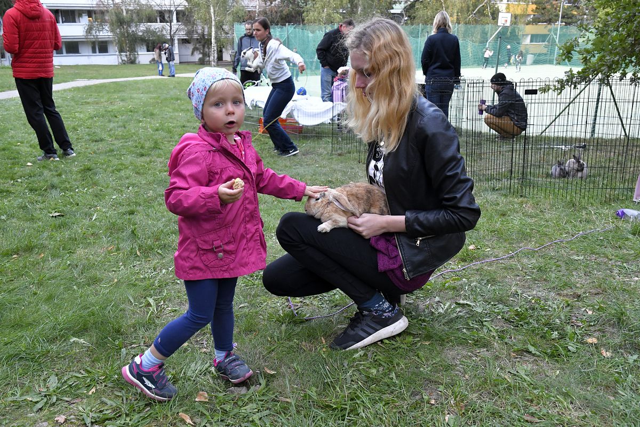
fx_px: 587
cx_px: 320
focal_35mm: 33
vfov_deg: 40.0
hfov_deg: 57.2
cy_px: 214
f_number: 5
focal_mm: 22
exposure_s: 1/160
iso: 2500
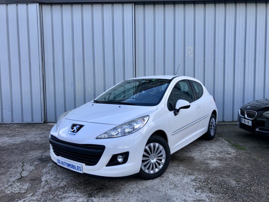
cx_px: 134
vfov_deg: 49.7
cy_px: 101
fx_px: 218
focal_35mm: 28
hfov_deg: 63.4
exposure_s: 1/440
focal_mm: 4
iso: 20
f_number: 1.8
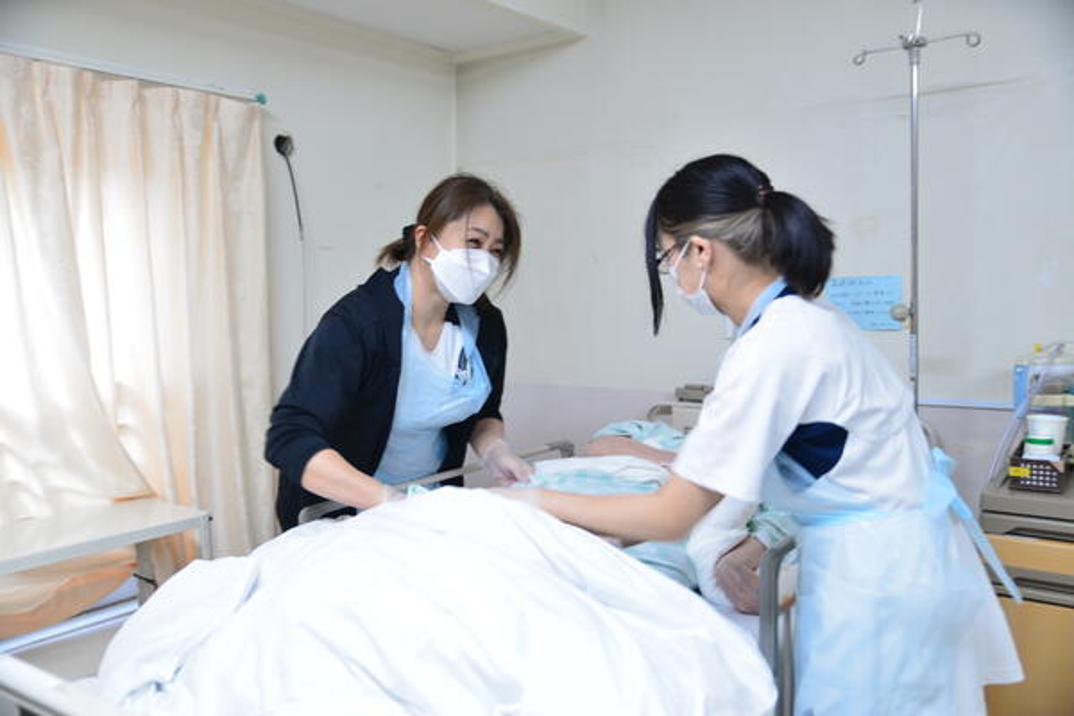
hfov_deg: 58.7
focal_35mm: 32
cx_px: 537
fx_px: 955
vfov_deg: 41.1
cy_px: 358
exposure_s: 1/50
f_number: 2.8
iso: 500
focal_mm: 32
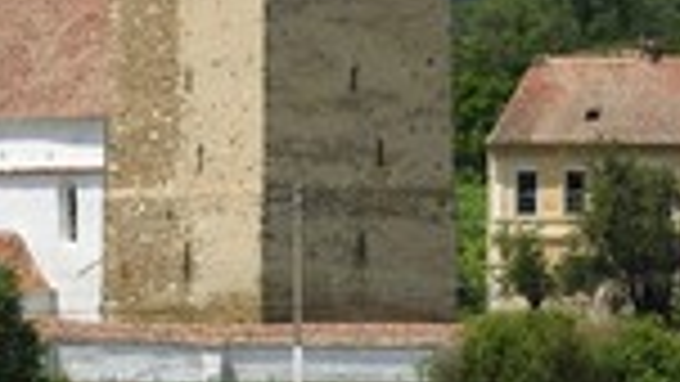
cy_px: 18
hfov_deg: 4.4
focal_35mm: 495
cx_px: 581
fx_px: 8927
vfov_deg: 2.5
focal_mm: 170
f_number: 11
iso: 200
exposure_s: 1/400
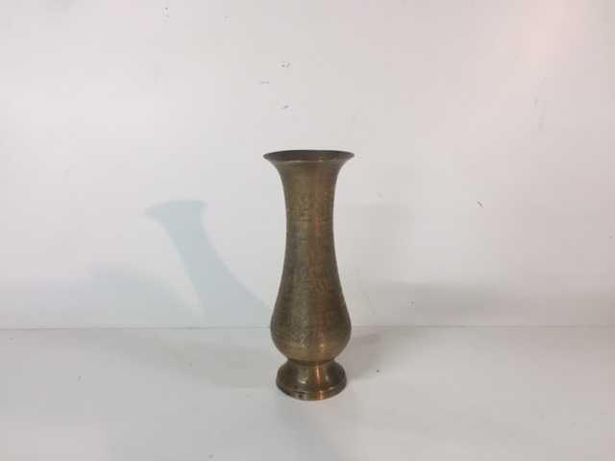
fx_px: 515
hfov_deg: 61.7
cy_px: 230
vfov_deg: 48.2
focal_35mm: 29
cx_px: 308
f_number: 2.2
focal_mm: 4.15
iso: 40
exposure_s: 1/33
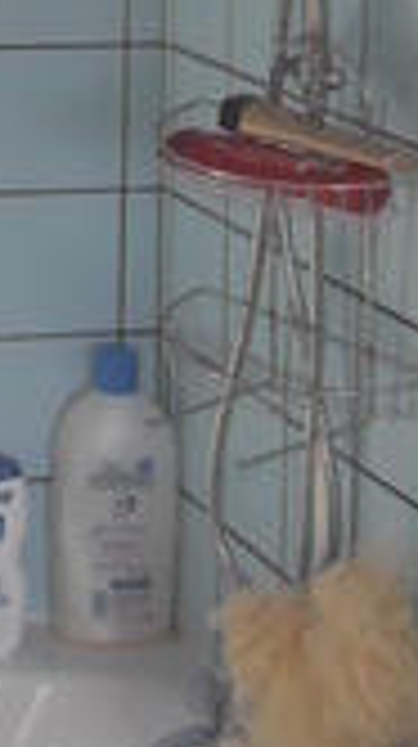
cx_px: -360
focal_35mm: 141
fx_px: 2787
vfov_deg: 14.2
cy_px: -378
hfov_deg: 8.2
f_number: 2.8
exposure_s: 1/125
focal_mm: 6
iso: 80
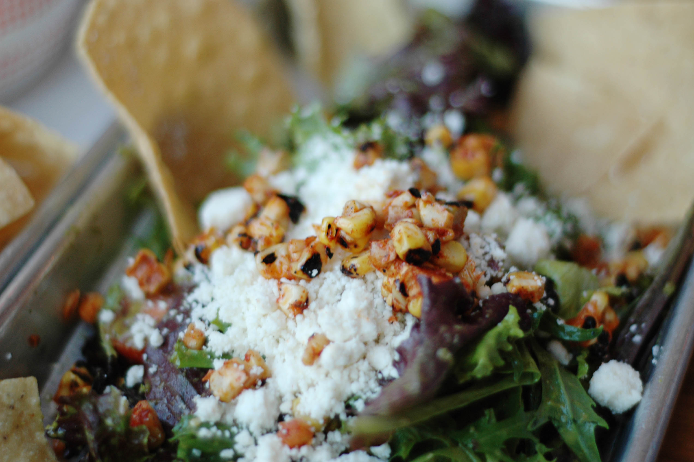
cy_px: 231
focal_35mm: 75
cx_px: 347
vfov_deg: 18.1
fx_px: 1445
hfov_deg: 27.0
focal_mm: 50
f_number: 1.8
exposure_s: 1/80
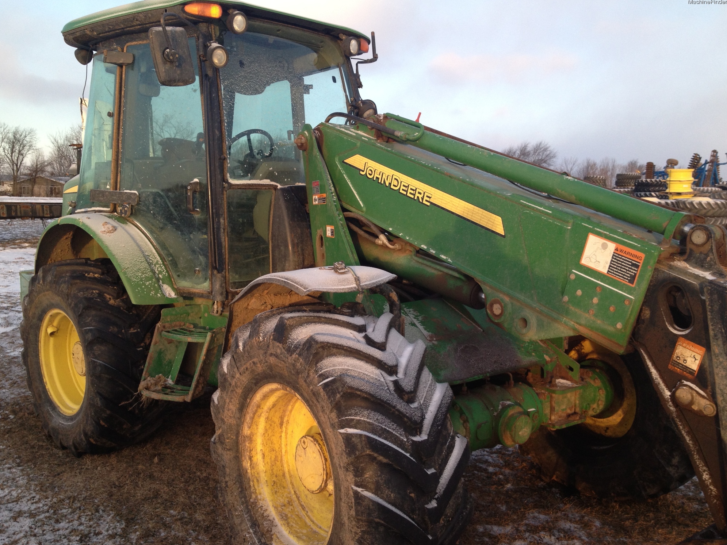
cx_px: 365
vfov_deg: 39.7
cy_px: 276
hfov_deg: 51.4
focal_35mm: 36
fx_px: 756
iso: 50
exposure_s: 1/231
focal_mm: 4.28
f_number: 2.4
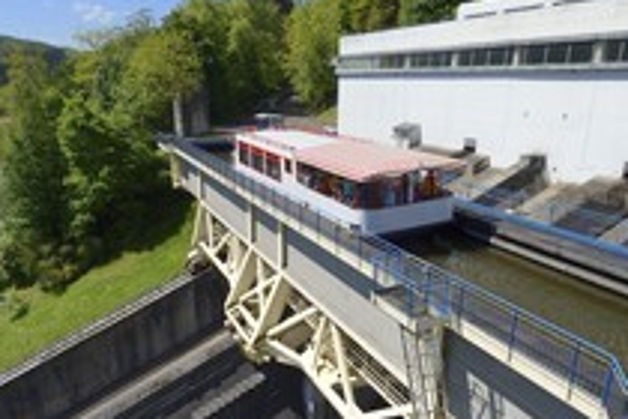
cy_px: 245
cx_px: 311
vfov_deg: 46.2
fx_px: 488
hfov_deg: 65.5
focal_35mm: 28
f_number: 10
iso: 200
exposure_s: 1/400
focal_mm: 14
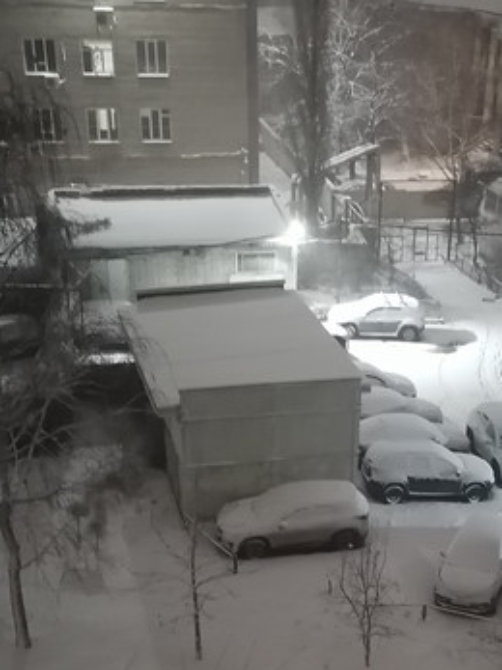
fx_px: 1161
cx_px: 357
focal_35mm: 60
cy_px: 618
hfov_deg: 24.2
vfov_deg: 30.6
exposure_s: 1/14.3
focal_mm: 5.3
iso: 2000
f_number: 1.8
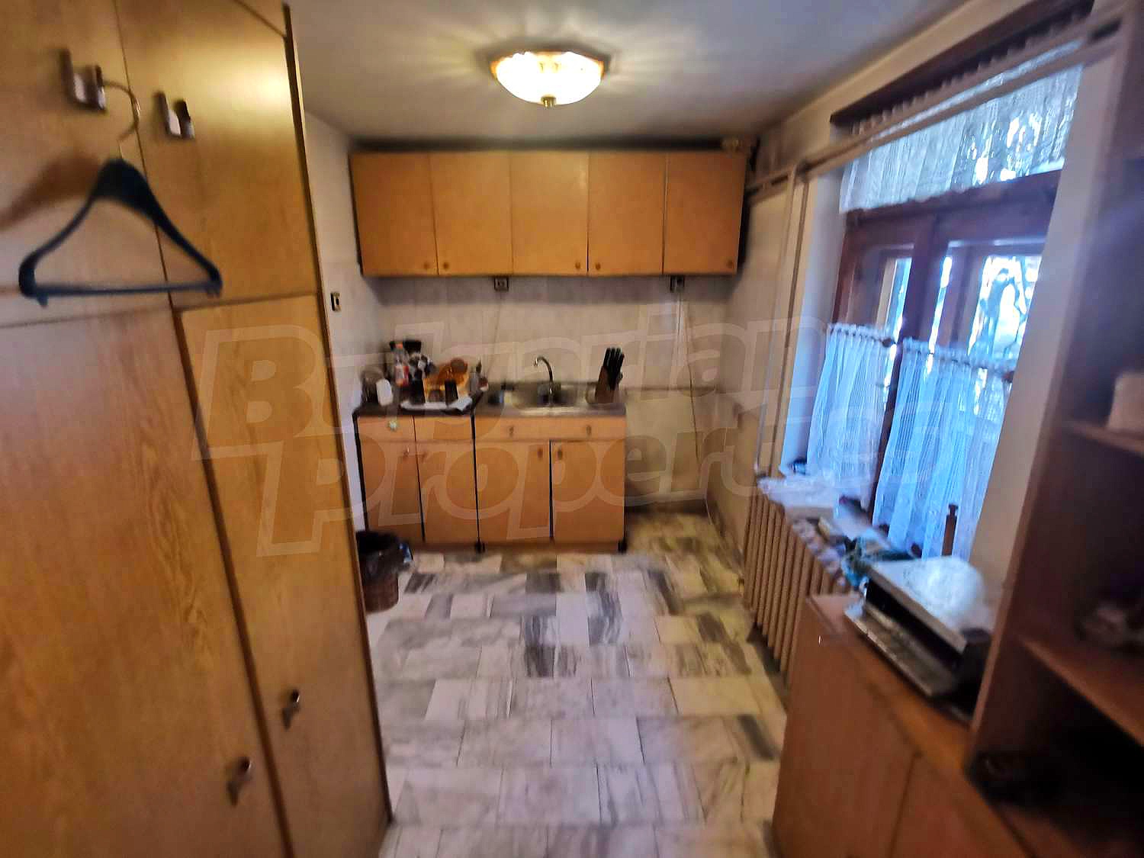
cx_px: 572
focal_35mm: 17
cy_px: 429
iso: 640
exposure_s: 1/25
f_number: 2.2
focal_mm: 2.23
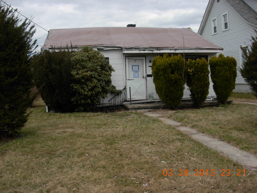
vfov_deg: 37.7
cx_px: 128
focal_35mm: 38
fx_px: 282
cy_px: 96
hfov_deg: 49.0
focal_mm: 6.3
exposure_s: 1/995
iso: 79
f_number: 2.9
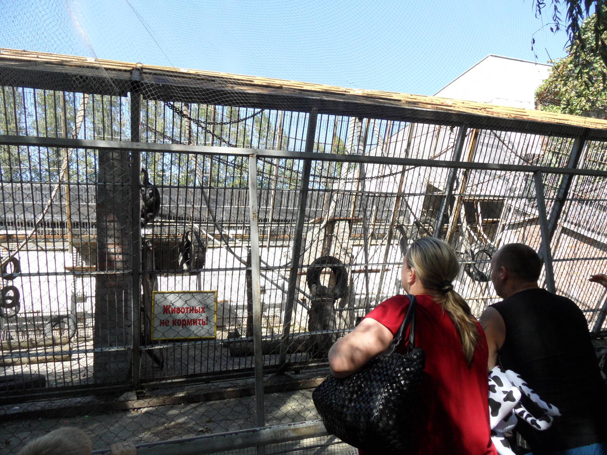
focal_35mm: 24
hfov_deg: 71.6
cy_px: 228
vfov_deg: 56.8
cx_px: 304
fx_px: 421
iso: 200
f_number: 3.2
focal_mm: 3.9
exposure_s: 1/750
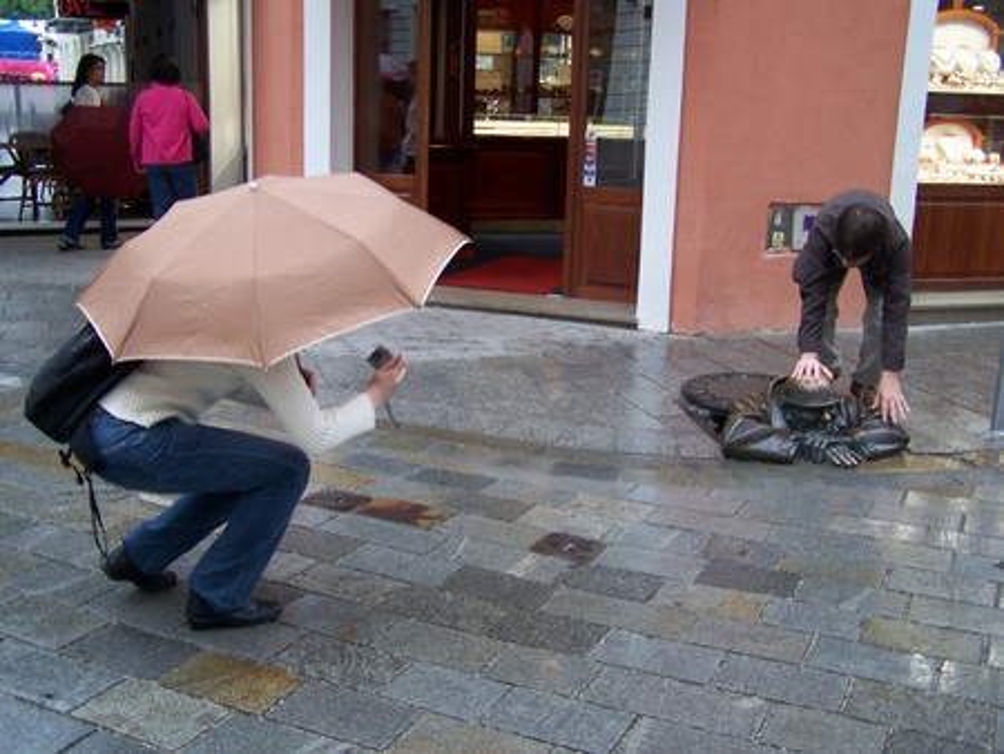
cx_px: 502
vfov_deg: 37.8
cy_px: 377
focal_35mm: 38
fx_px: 1103
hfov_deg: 49.0
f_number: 2.8
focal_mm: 6.3
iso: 80
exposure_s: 1/80
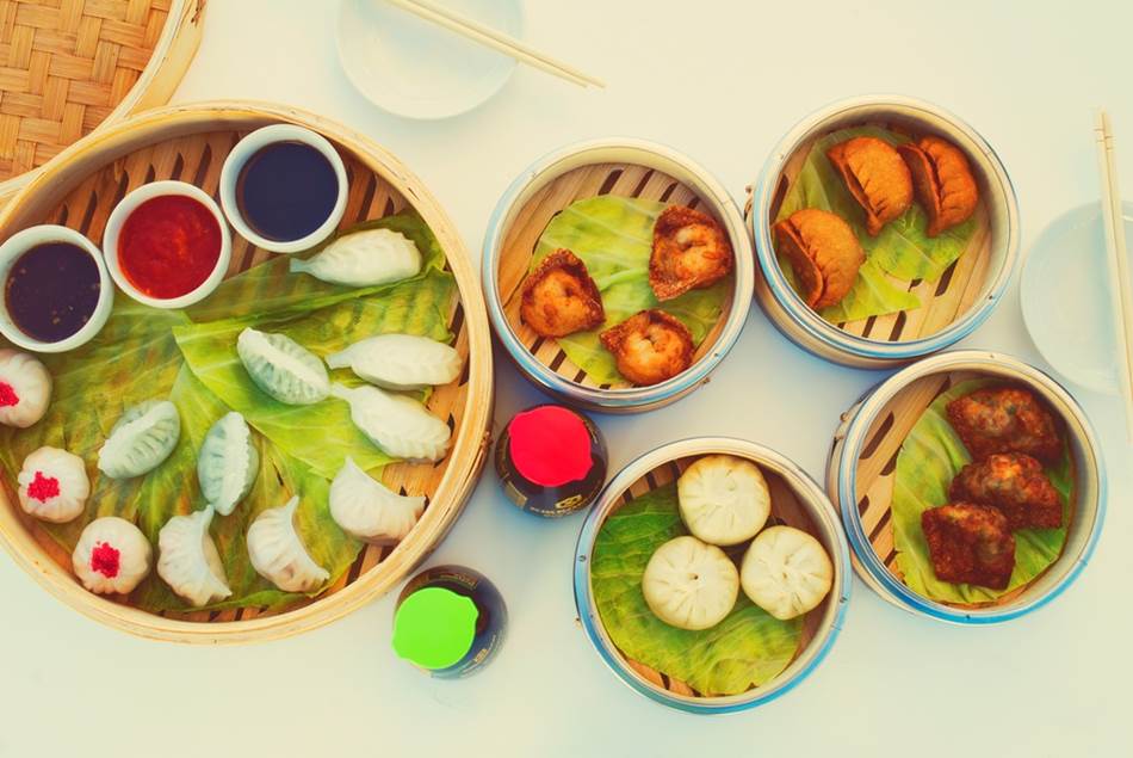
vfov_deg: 27.0
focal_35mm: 50
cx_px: 566
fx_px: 1575
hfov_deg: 39.6
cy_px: 379
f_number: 5.6
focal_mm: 50
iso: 160
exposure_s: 1/200
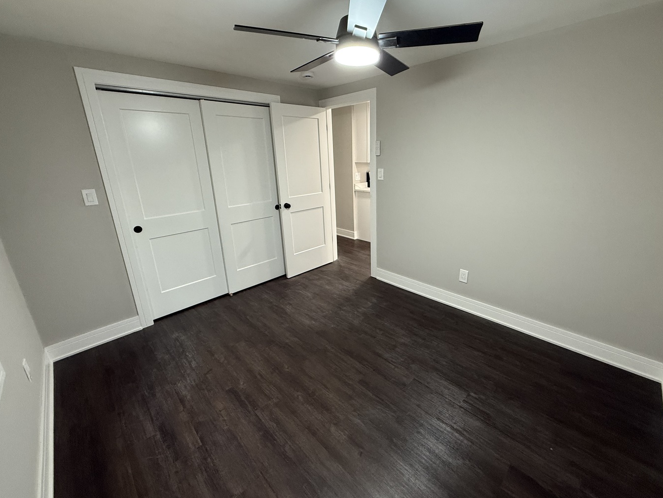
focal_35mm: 15
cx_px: 351
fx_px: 287
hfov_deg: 98.1
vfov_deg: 81.7
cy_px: 236
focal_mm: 2.22
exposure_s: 1/60
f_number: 2.2
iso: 320
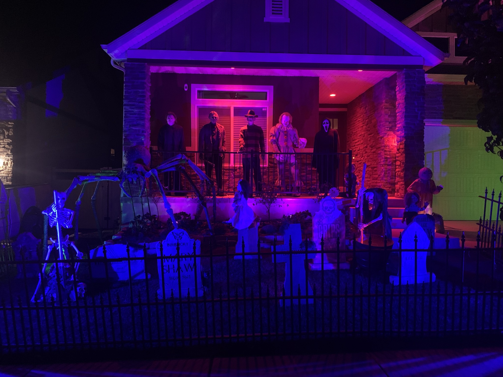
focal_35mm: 26
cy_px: 188
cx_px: 252
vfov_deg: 53.1
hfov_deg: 67.3
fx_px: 378
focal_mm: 4.25
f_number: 1.8
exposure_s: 1/20
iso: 800
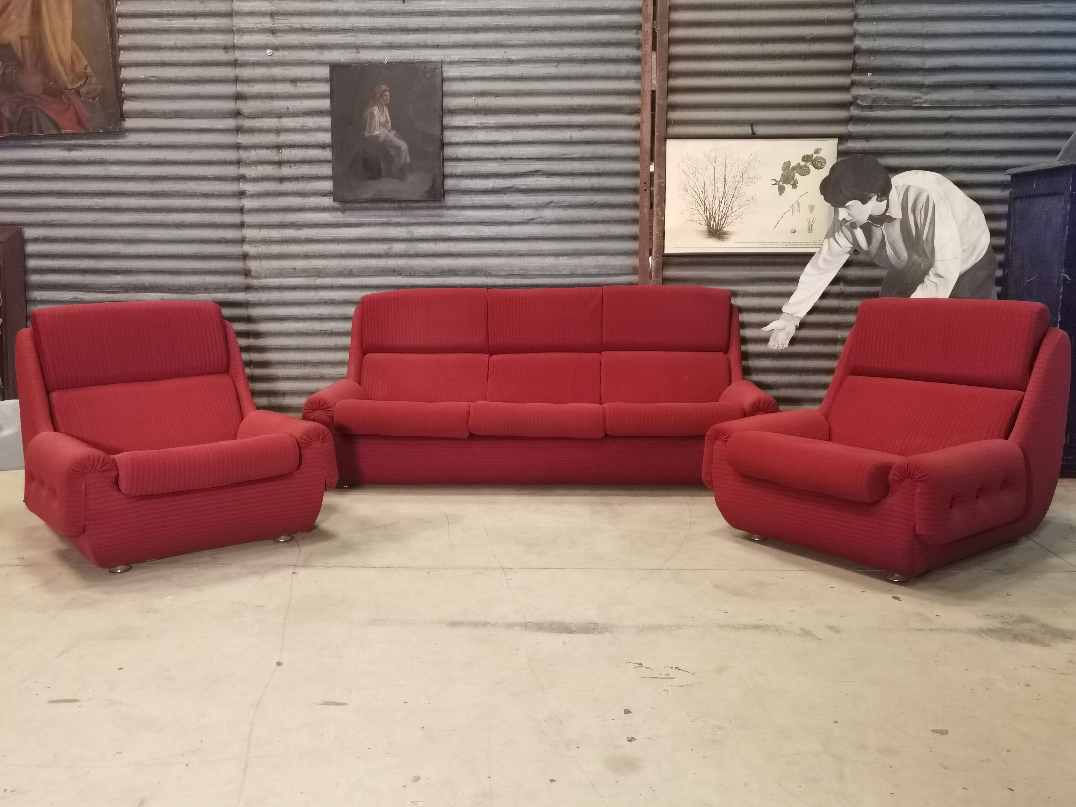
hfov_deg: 58.4
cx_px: 538
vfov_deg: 45.4
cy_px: 404
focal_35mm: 31
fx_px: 964
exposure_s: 1/25
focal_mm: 6.71
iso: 640
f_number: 1.9
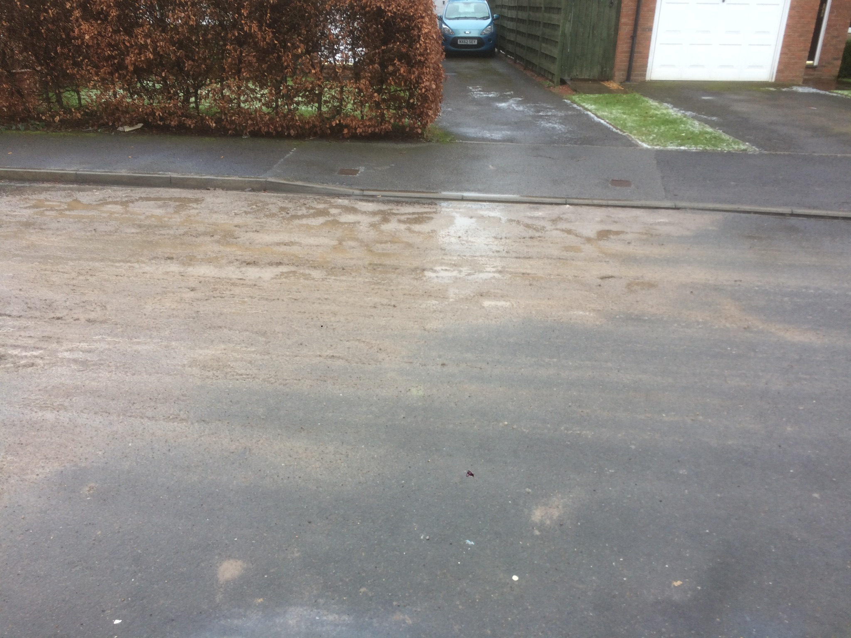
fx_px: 713
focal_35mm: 29
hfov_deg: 61.7
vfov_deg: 48.2
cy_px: 319
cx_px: 426
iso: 32
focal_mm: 4.15
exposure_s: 1/111
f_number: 2.2
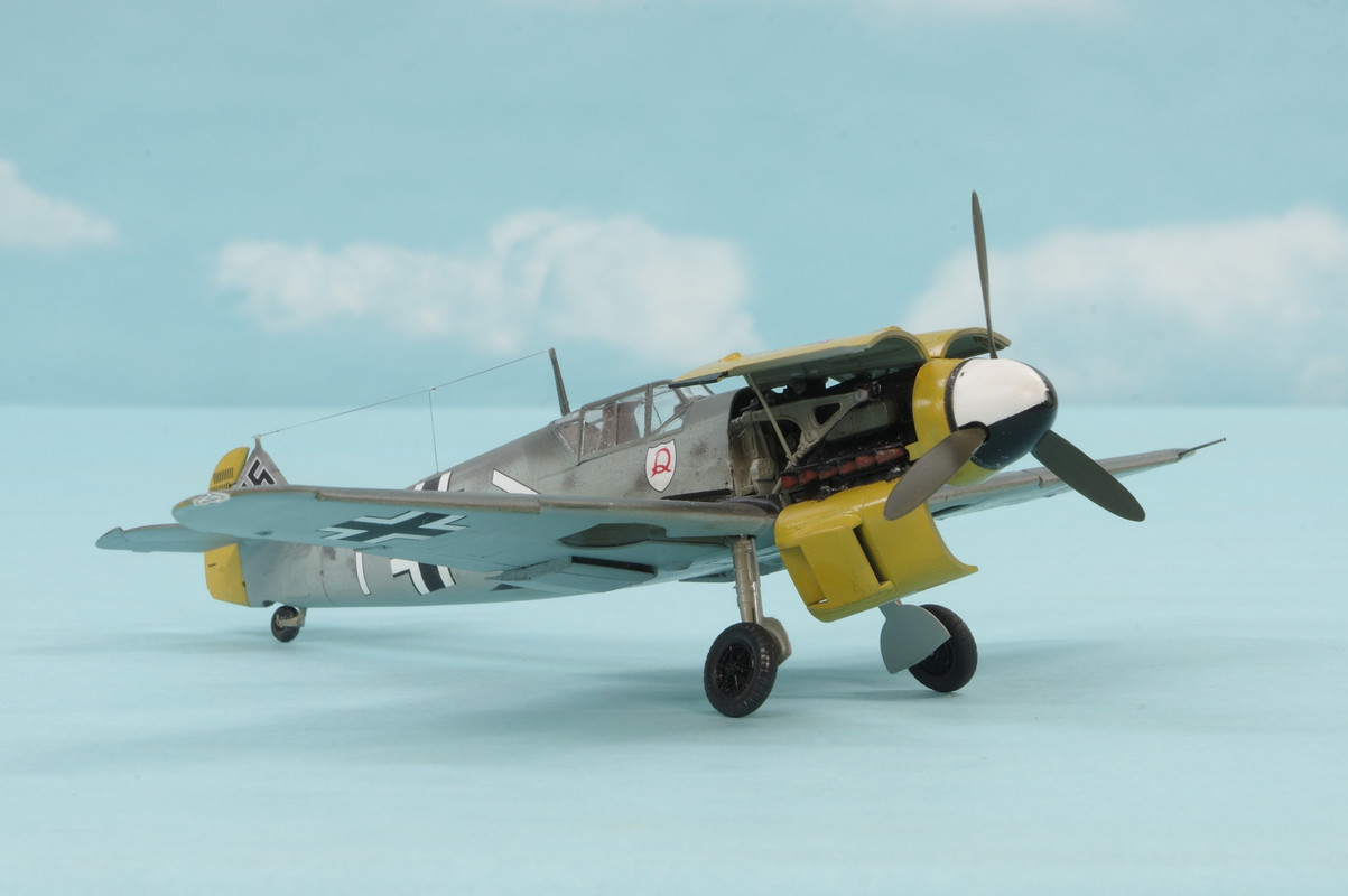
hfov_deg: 16.1
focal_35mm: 127
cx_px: 674
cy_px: 448
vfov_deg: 10.8
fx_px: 4751
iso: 100
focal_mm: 85
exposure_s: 4
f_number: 29
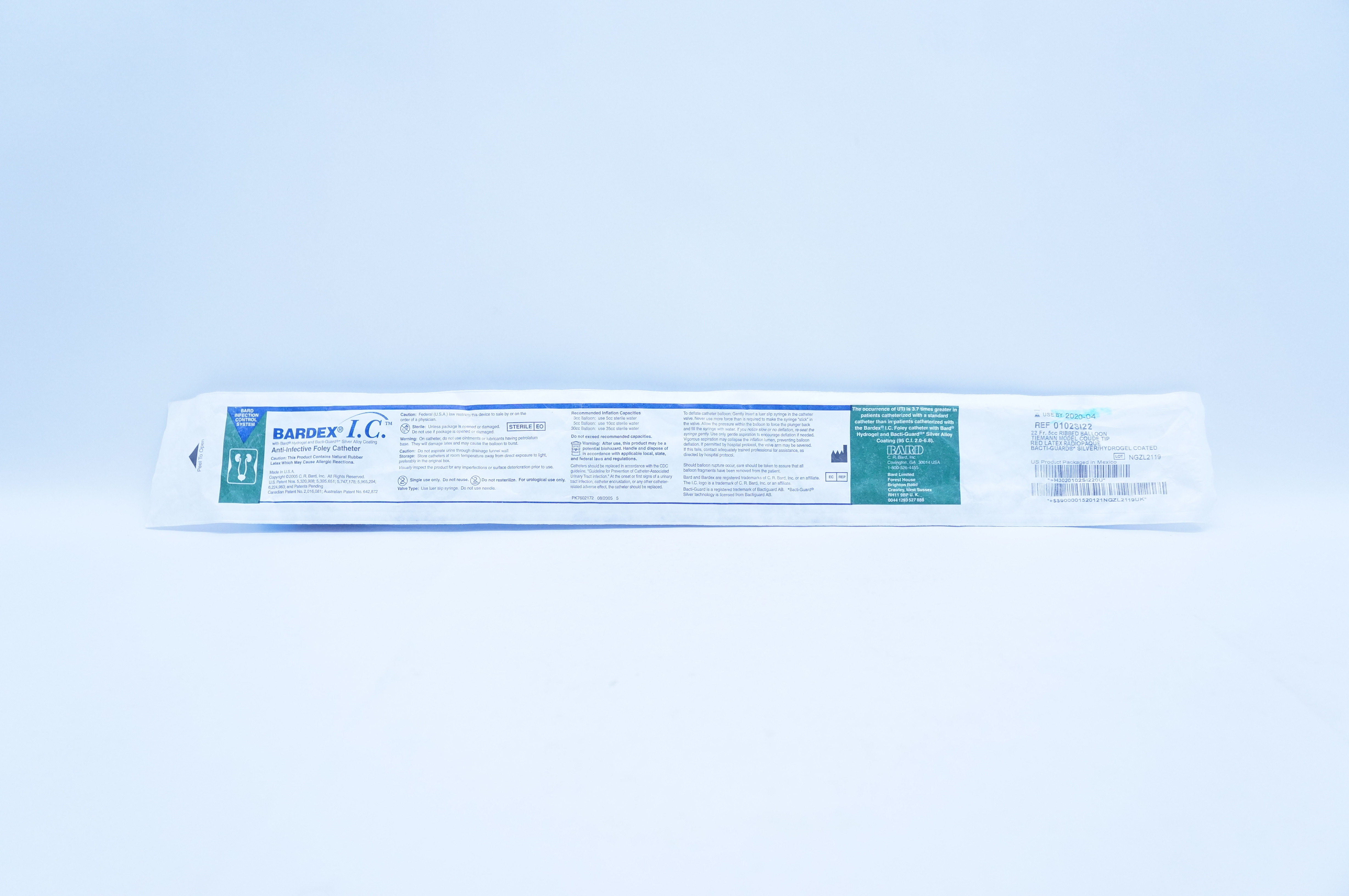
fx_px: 1123
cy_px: 448
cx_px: 674
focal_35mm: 30
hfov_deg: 62.0
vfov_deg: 43.5
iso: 800
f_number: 4.5
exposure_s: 1/200
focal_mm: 20
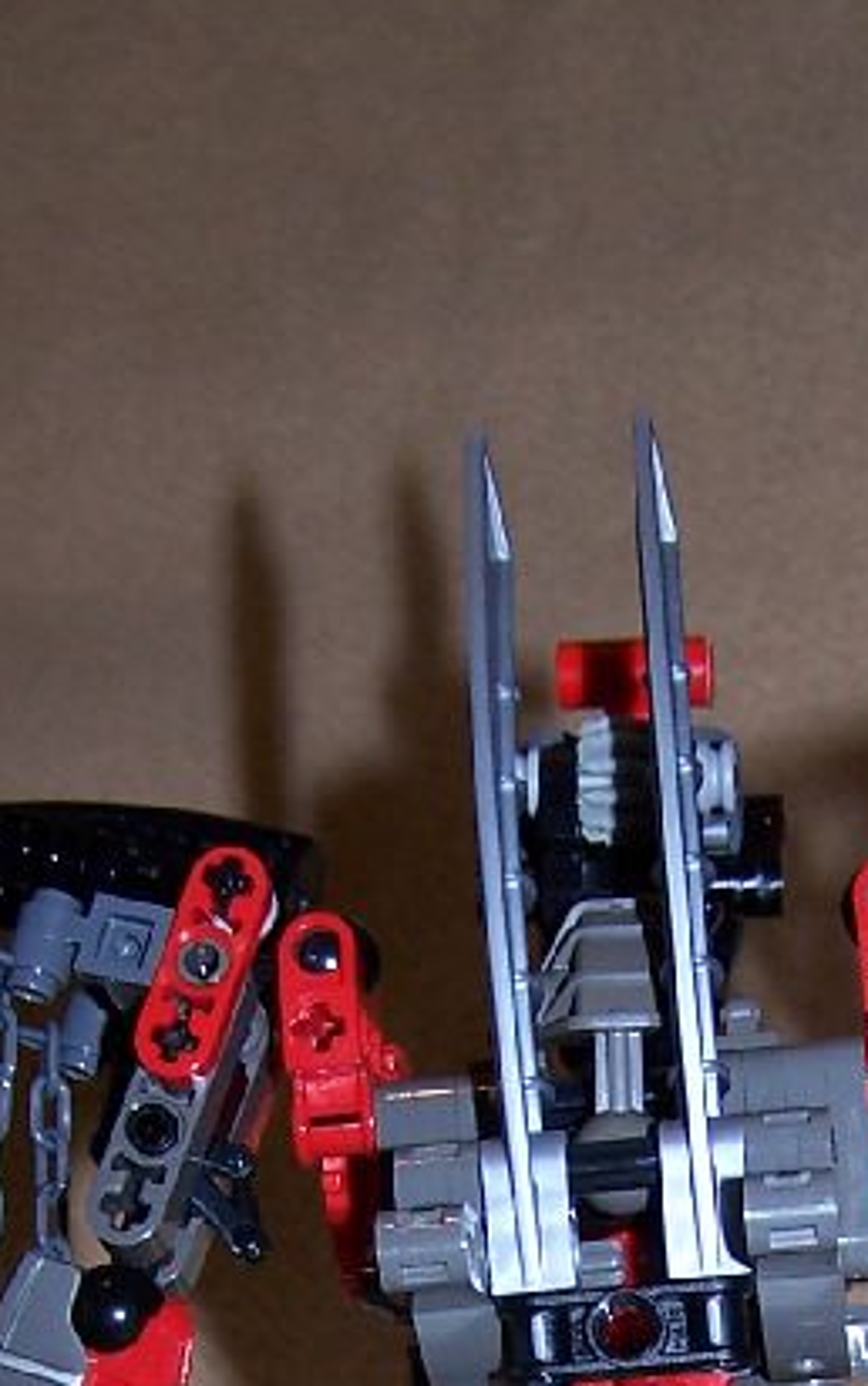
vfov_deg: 19.5
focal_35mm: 100
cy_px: 1682
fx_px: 3780
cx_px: 636
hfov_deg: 13.1
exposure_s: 1/60
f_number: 2.8
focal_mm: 6.3
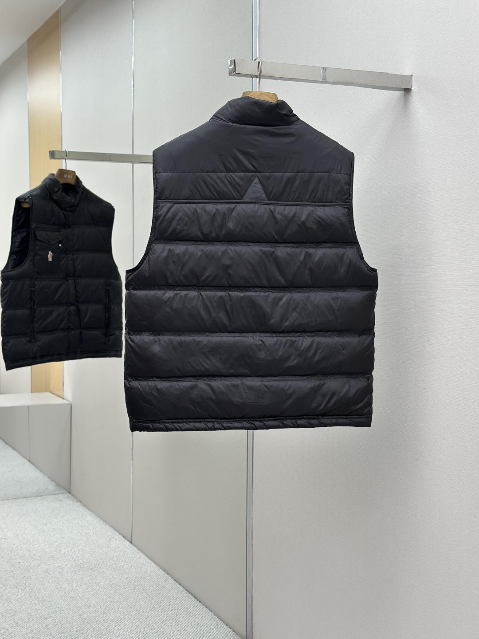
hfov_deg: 30.3
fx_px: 886
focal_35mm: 48
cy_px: 320
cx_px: 240
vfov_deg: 39.7
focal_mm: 6.86
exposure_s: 1/208
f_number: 1.78
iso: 80
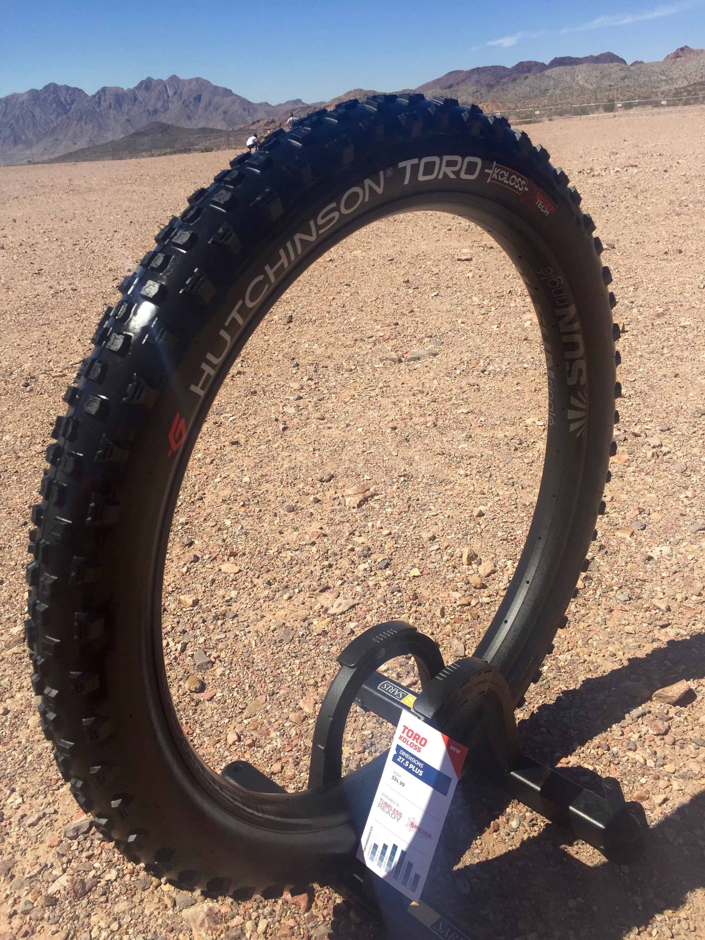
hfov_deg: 48.2
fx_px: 787
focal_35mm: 29
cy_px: 470
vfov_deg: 61.7
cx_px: 352
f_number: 2.2
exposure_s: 1/2326
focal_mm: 4.15
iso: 32
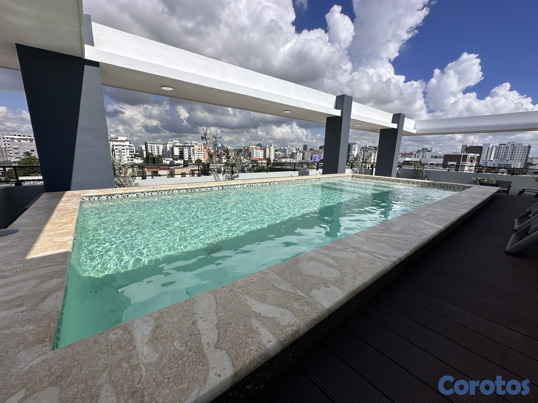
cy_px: 202
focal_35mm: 14
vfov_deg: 85.7
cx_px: 269
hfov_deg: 102.1
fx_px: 218
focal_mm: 2.22
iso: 50
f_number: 2.2
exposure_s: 1/4464
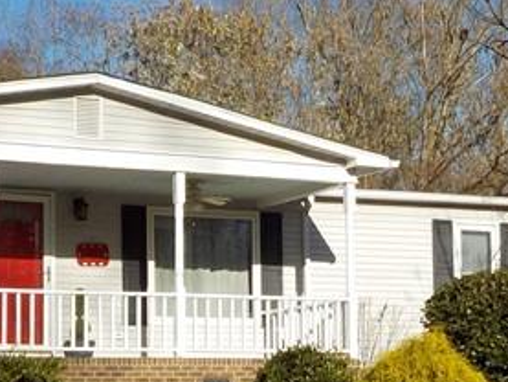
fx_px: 1630
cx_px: 286
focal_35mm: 111
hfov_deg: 17.7
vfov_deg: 13.3
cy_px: 321
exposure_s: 1/1250
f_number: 3.3
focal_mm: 4.1
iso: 125
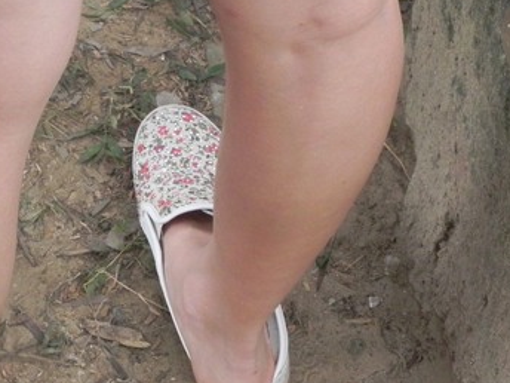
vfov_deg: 12.5
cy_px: 41
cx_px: 169
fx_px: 1739
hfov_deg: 16.6
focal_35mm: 118
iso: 400
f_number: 6.3
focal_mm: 10.3
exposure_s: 1/53
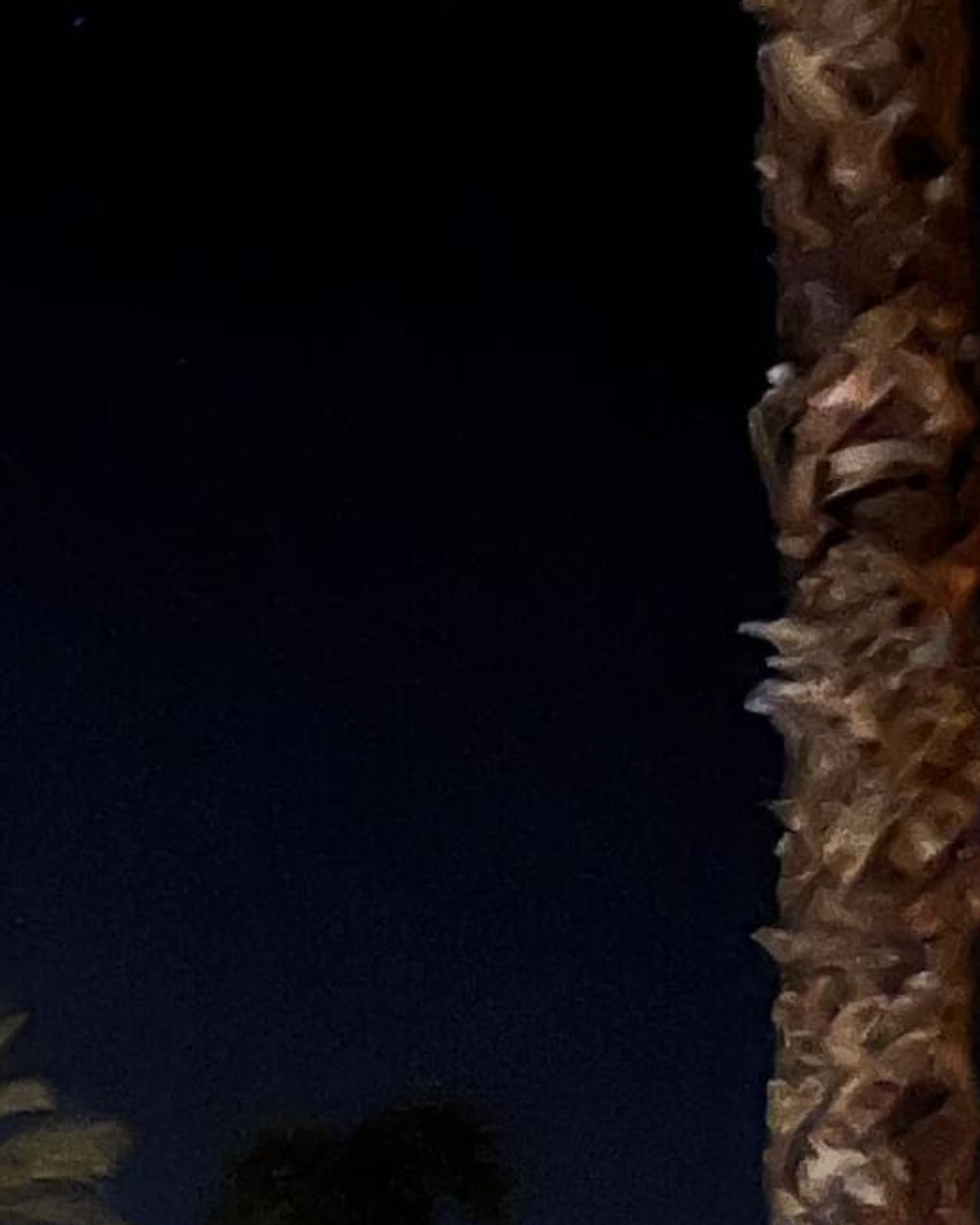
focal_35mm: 118
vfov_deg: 14.6
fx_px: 4278
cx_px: -712
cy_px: 2082
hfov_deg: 12.1
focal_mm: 5.1
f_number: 1.6
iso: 500
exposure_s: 1/2
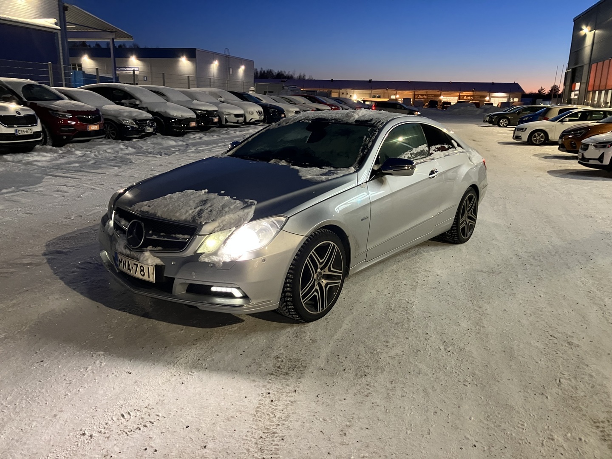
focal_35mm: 28
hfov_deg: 63.4
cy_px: 230
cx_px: 306
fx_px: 495
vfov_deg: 49.7
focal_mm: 3.99
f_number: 1.8
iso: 320
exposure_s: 1/33
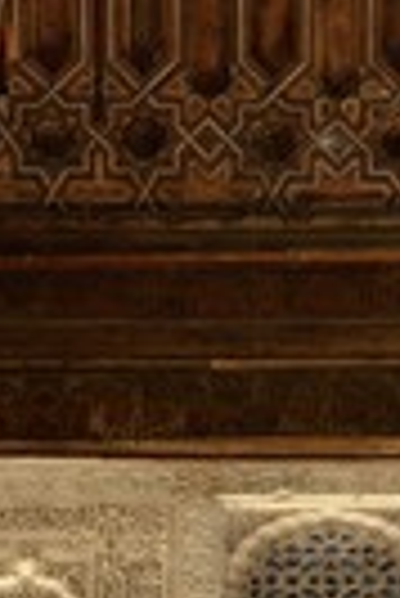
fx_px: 3042
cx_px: 324
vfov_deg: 11.2
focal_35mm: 183
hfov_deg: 7.5
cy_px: 441
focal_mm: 58
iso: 1600
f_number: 2.8
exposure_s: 1/40
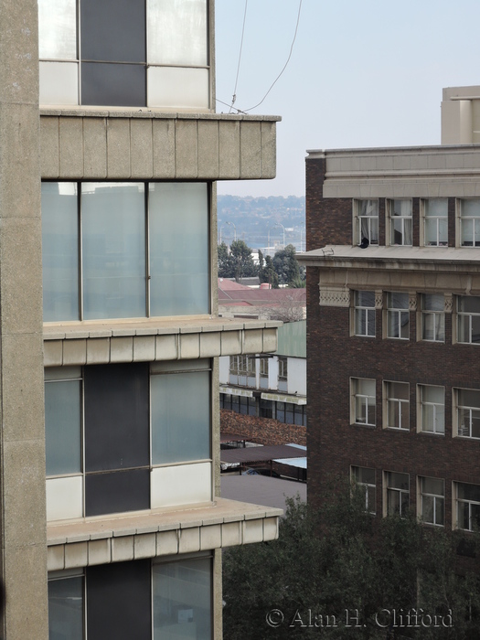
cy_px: 320
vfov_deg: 18.7
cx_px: 240
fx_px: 1941
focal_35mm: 105
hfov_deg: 14.1
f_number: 5.2
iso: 100
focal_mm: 22.4
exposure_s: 1/125
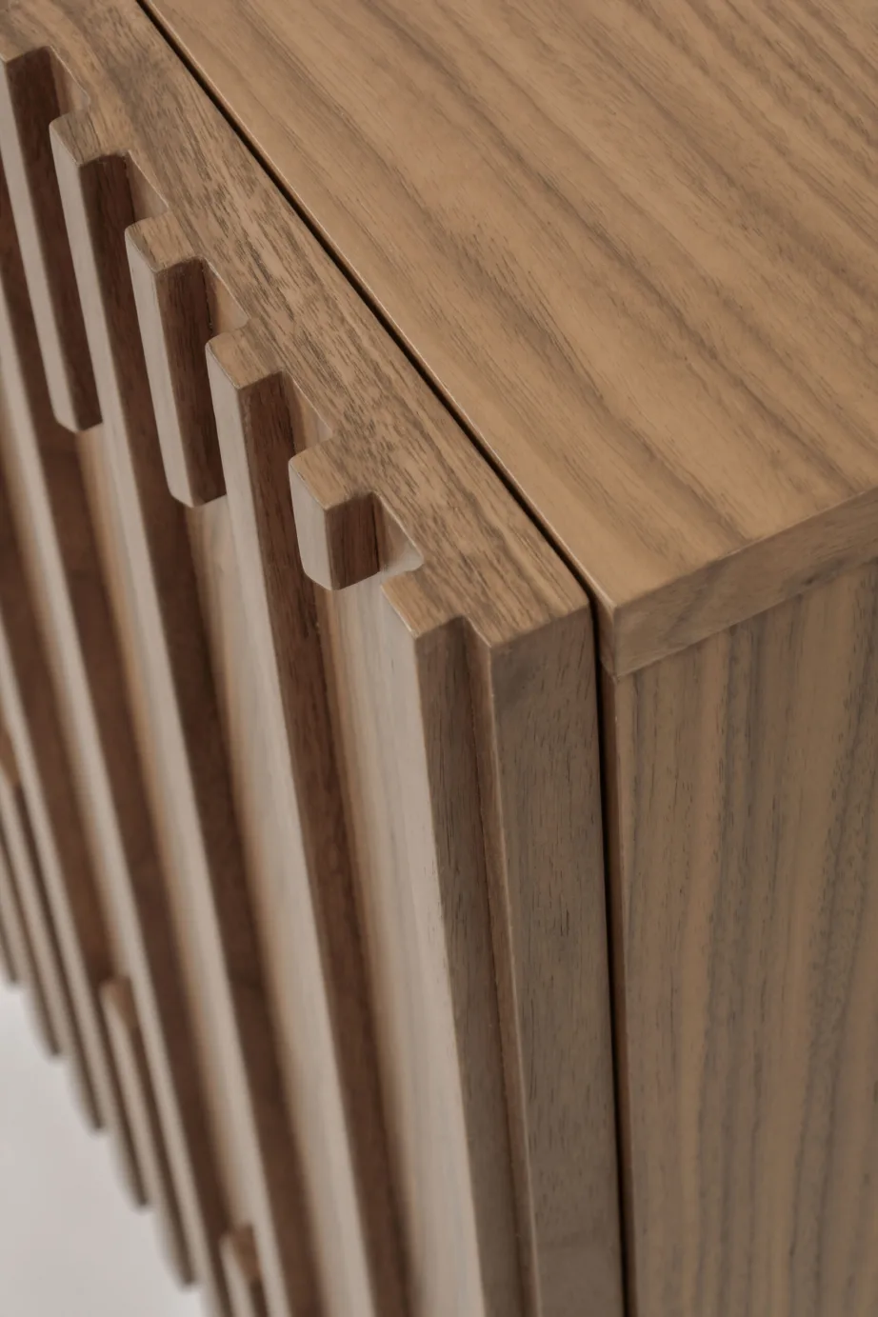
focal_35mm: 112
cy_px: 658
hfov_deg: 12.2
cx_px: 439
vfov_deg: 18.2
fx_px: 4115
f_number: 11
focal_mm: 75
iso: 100
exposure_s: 1/10
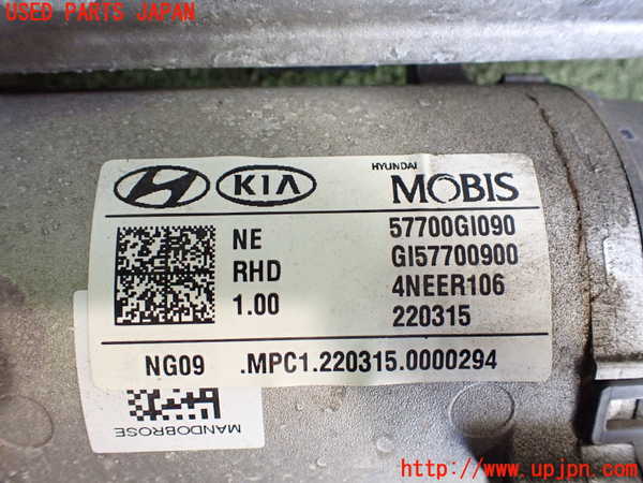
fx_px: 557
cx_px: 322
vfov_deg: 46.8
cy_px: 242
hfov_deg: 60.0
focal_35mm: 30
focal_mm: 5.4
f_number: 2.3
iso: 640
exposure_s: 1/125
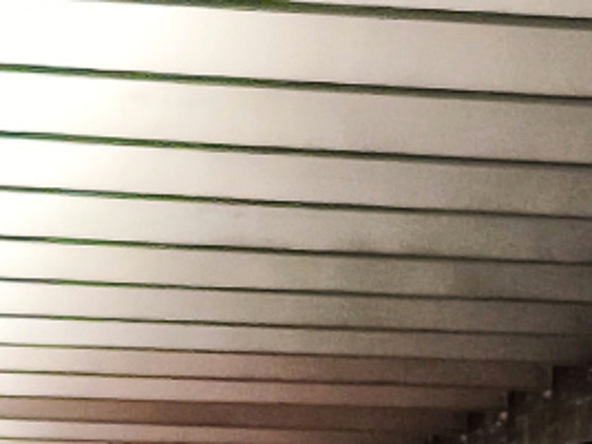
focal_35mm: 252
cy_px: 1053
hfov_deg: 7.8
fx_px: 4310
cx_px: 663
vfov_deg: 5.7
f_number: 1.6
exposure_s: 1/100
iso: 320
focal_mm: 6.57
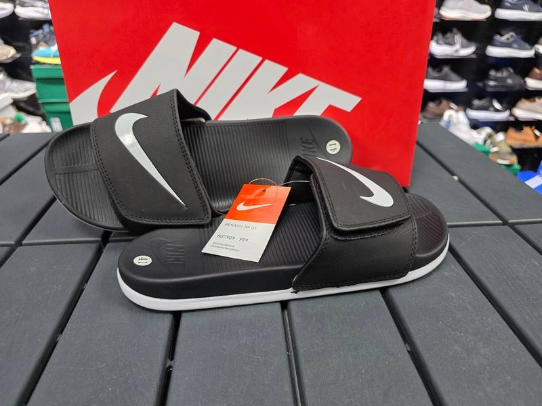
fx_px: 360
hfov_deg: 73.9
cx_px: 271
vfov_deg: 58.9
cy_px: 203
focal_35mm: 23
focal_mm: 6.3
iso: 320
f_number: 1.7
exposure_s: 1/100
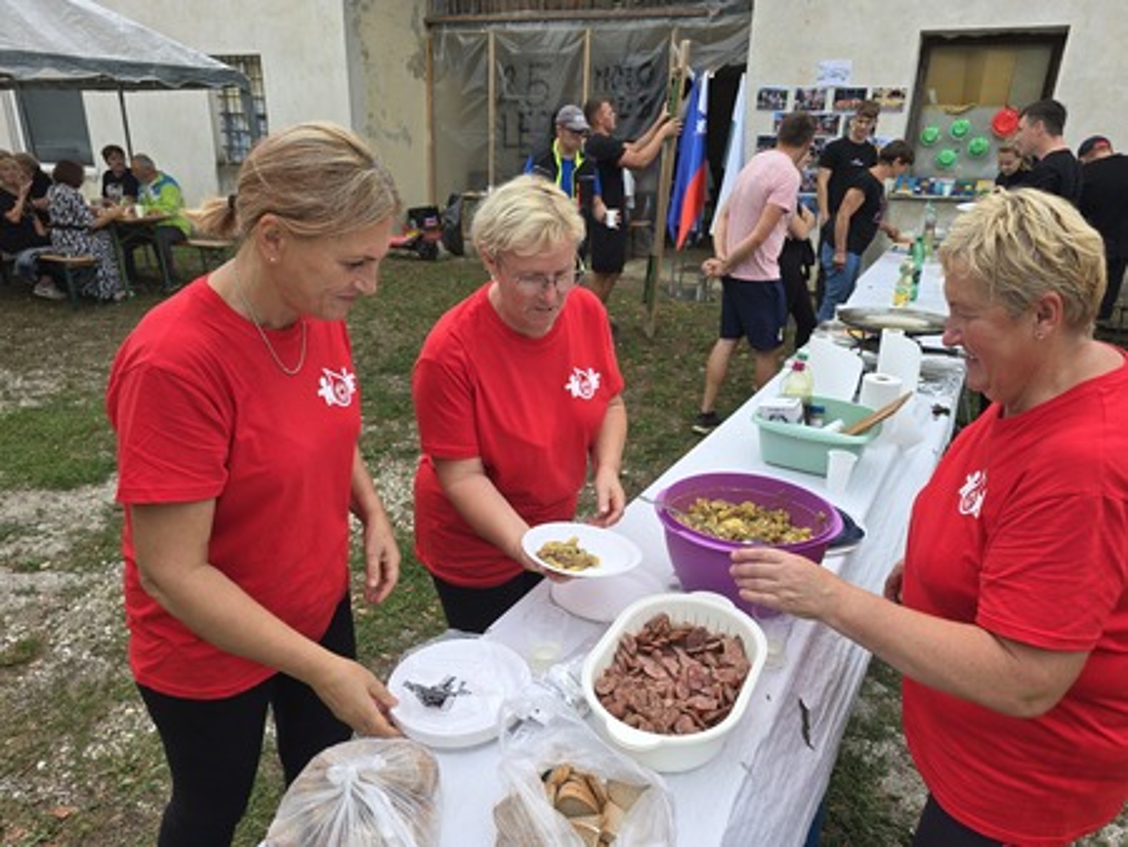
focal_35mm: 23
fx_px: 750
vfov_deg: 58.9
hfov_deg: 73.9
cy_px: 424
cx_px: 564
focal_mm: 6.3
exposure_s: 1/421
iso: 12
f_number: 1.7
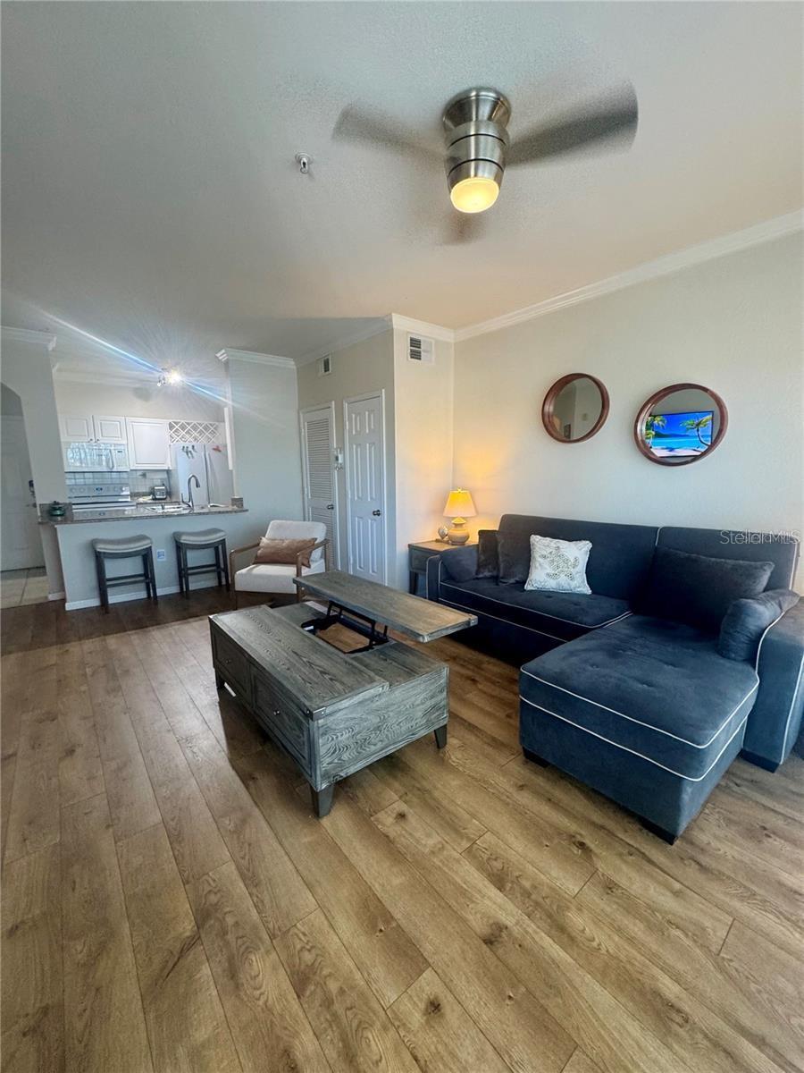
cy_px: 536
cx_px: 402
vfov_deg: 102.1
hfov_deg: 85.7
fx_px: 434
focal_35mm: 14
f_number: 2.2
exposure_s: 1/60
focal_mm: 2.22
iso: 200
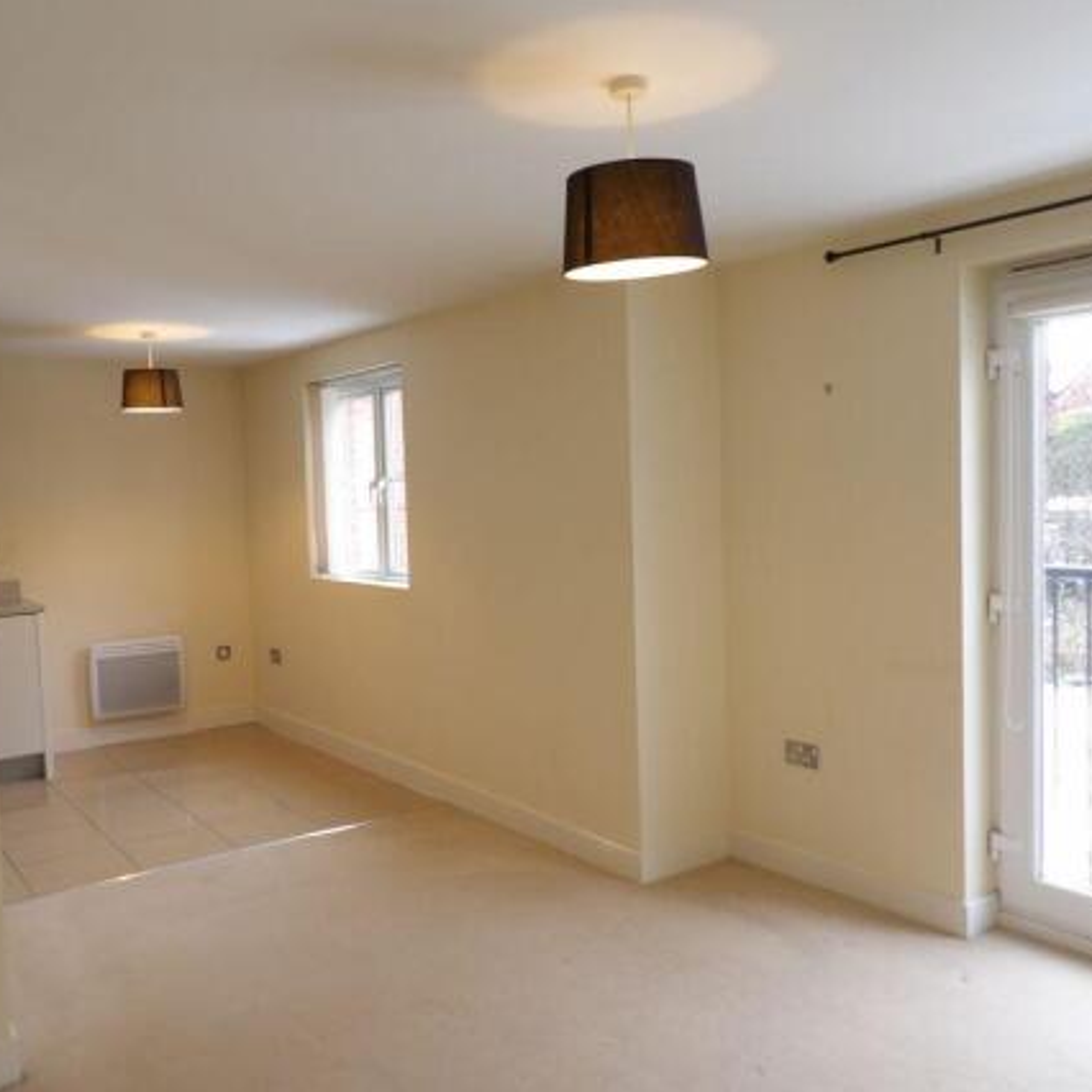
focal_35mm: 29
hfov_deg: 55.4
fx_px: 1035
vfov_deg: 55.6
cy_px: 550
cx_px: 463
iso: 194
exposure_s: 1/33
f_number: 3.2
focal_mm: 4.3
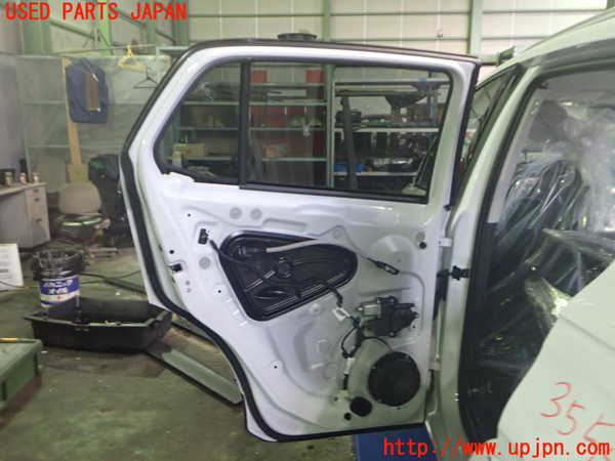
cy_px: 230
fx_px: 533
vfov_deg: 46.8
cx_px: 308
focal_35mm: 30
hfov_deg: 60.0
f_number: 2.3
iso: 800
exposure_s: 1/30
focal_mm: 5.4
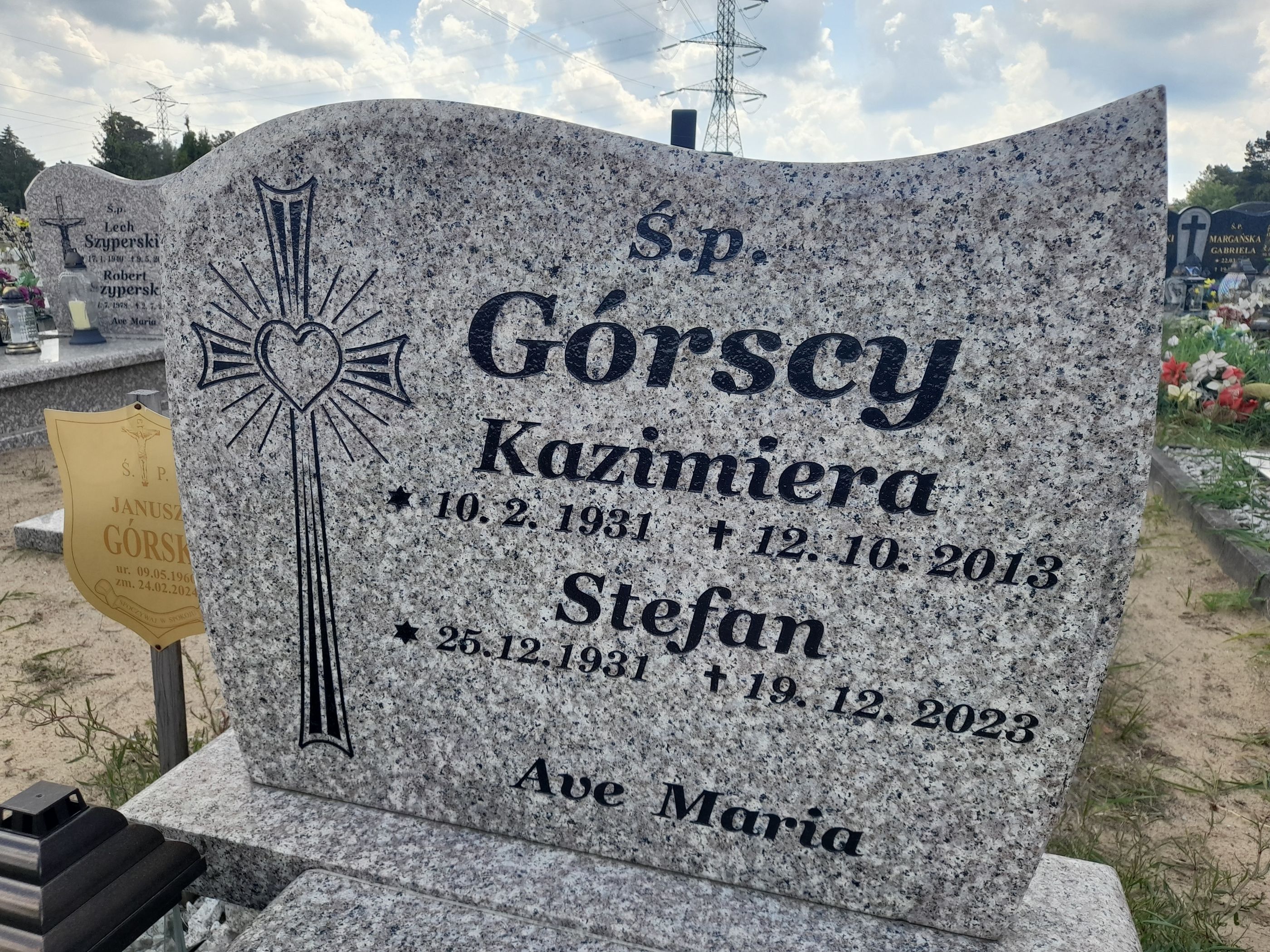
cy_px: 476
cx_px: 635
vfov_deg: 54.9
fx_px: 917
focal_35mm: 25
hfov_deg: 69.4
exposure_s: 1/260
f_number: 2
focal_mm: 4.6
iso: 20
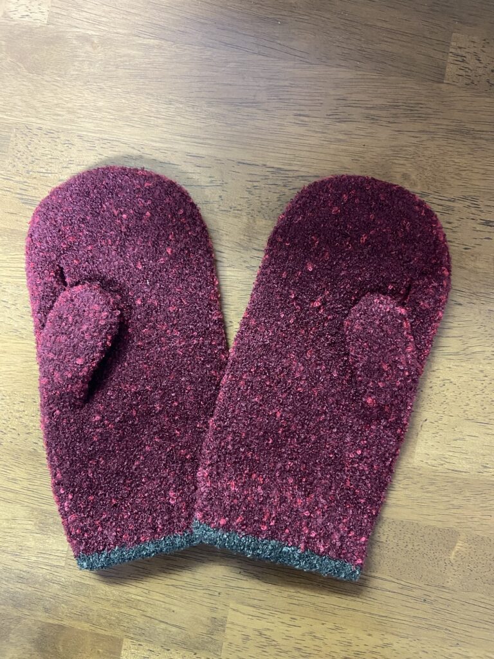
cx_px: 247
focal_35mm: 26
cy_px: 330
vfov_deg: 67.3
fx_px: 495
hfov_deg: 53.1
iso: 500
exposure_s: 1/25
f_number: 1.8
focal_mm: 4.25
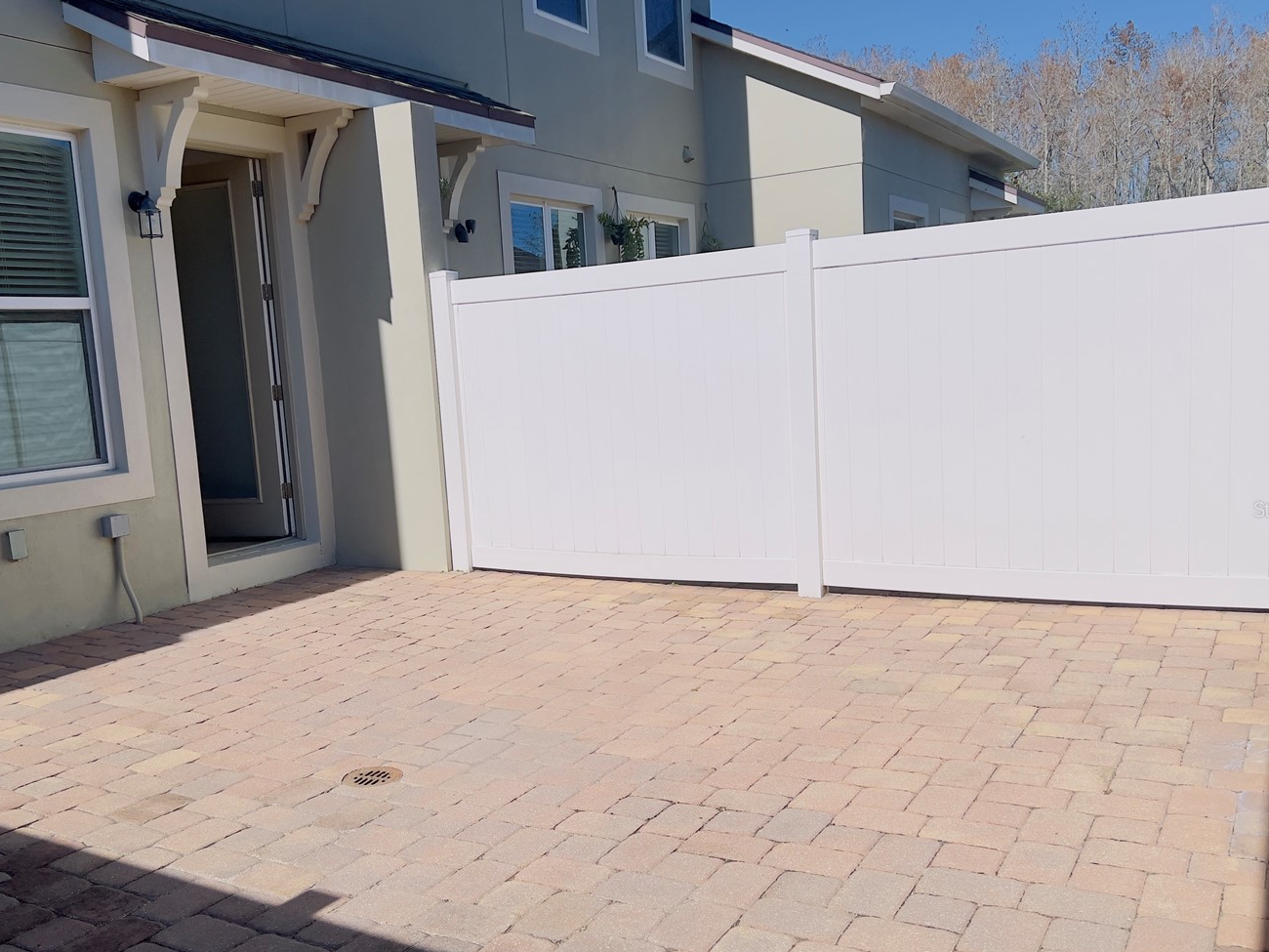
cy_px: 509
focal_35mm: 32
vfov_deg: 44.1
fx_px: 1173
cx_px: 565
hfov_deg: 56.7
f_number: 1.5
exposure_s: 1/12658
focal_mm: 5.7
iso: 50
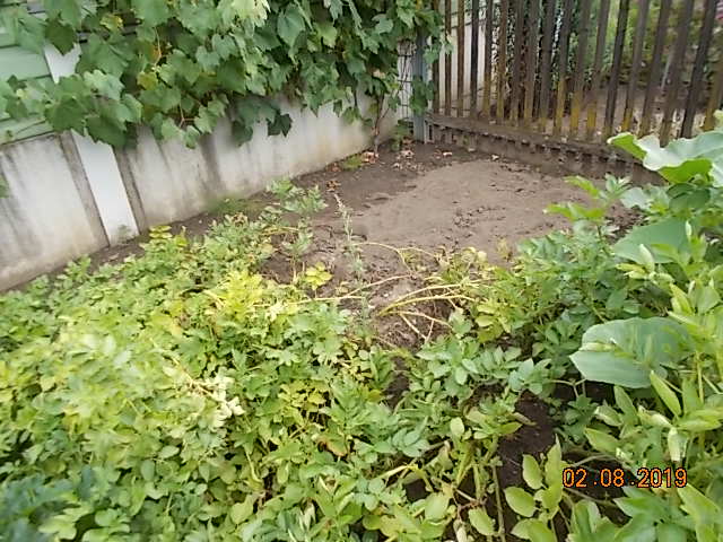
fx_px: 543
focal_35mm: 26
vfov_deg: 53.1
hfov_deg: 67.3
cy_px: 271
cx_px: 362
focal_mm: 4.6
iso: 80
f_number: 3.2
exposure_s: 1/100
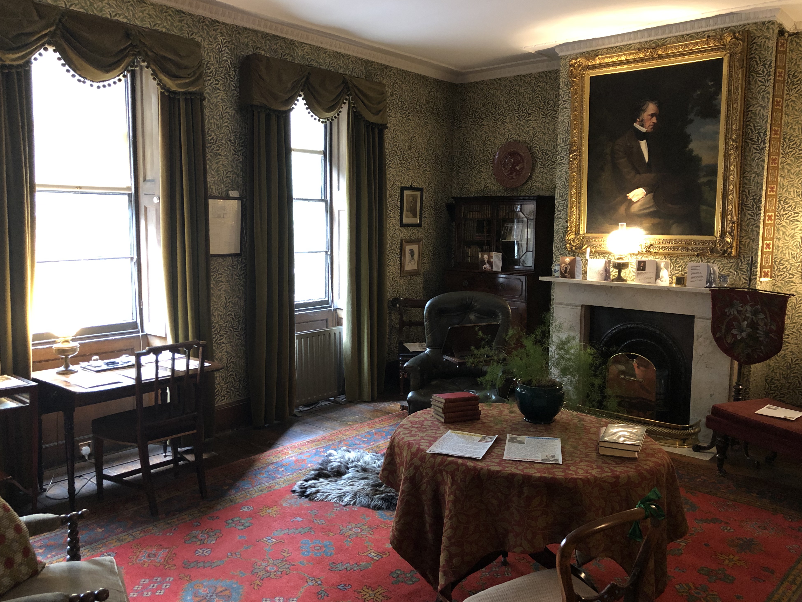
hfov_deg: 61.7
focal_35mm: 29
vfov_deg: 48.2
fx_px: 672
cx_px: 395
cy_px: 302
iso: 80
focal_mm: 4
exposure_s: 1/5
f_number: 1.8
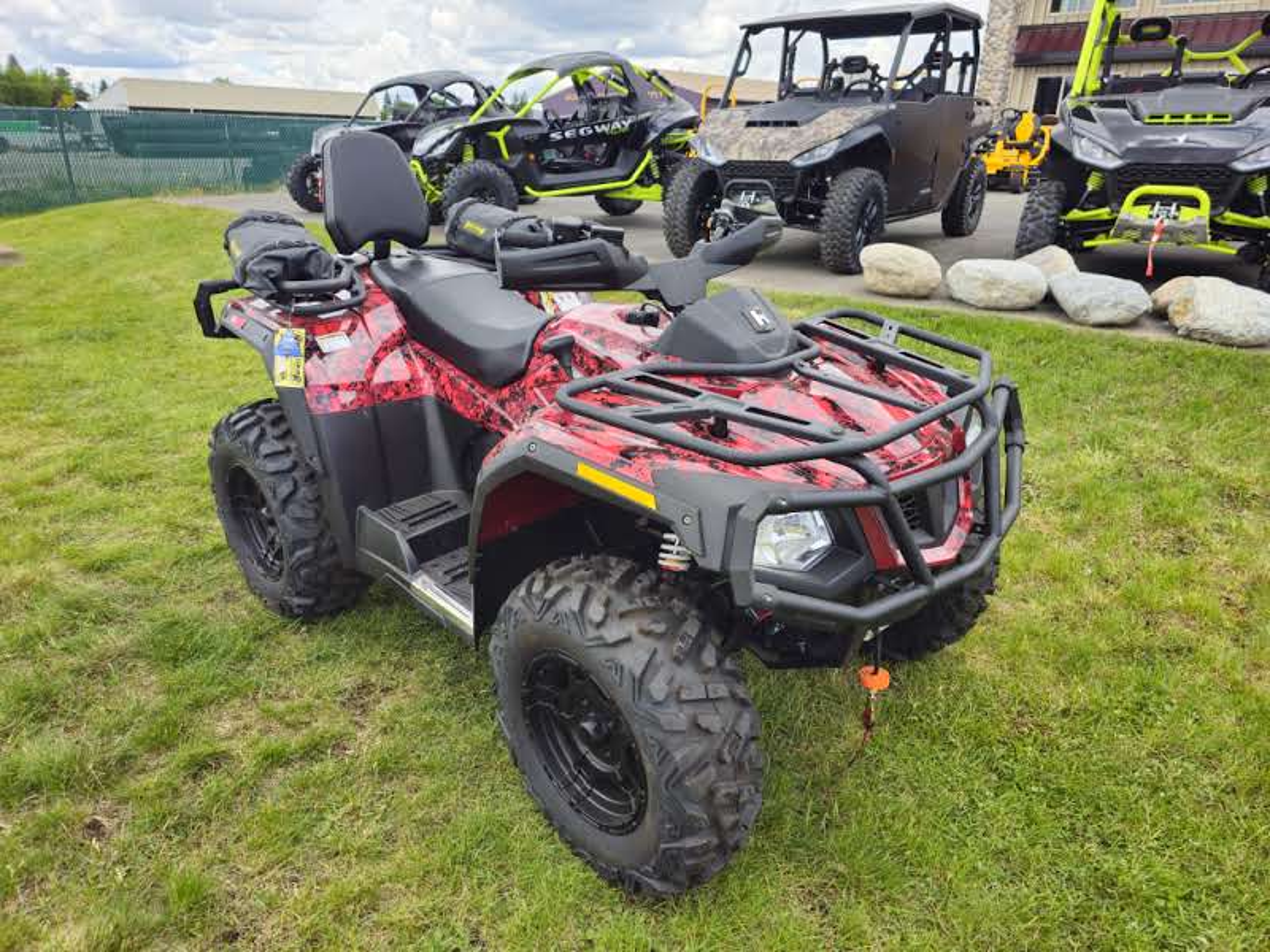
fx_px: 844
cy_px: 476
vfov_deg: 58.9
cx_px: 635
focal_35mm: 23
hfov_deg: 73.9
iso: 10
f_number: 1.7
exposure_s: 1/180
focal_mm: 6.3
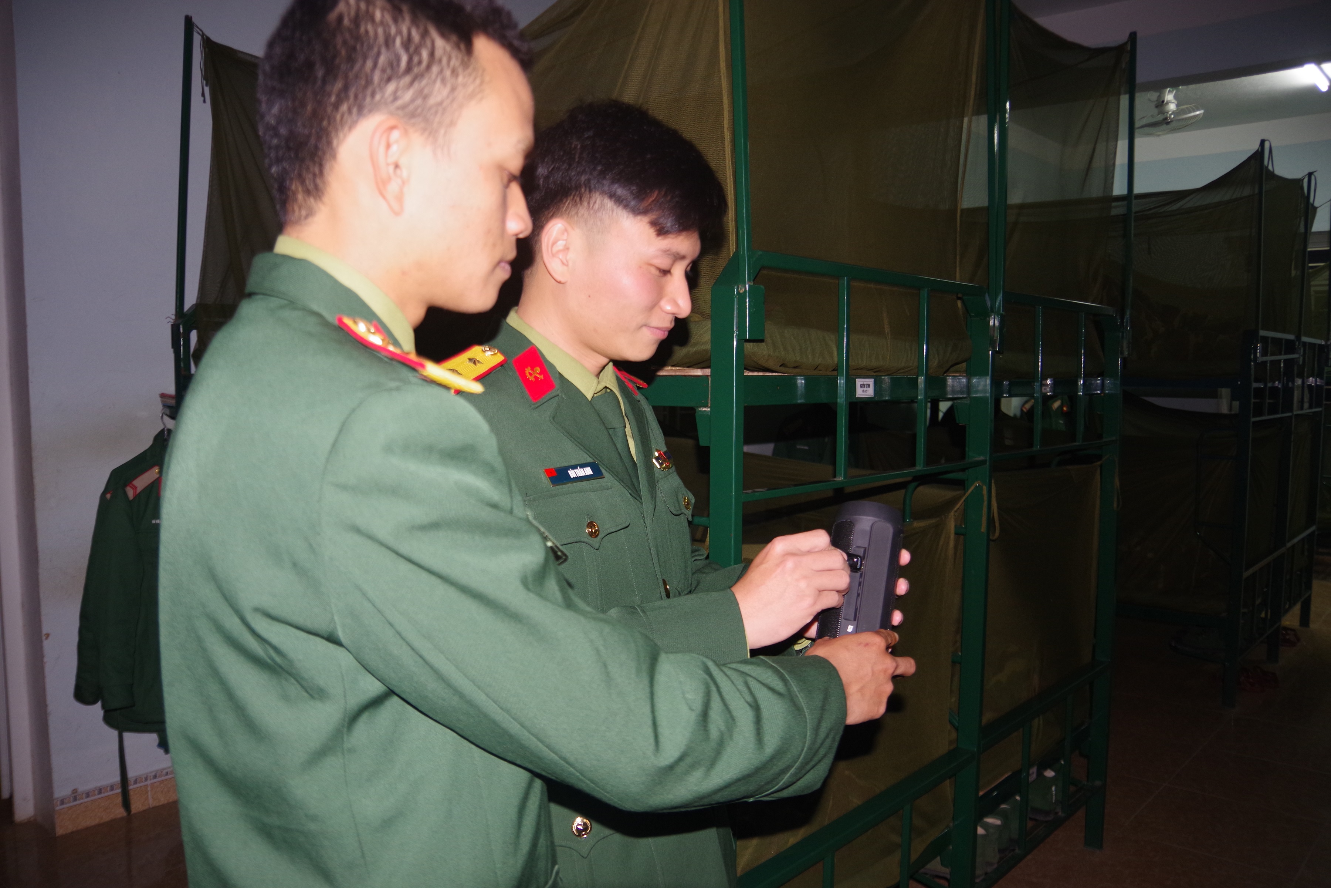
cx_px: 666
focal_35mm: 27
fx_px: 998
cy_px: 444
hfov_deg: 67.4
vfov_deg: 47.9
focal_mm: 18
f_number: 3.5
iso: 800
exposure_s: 1/50
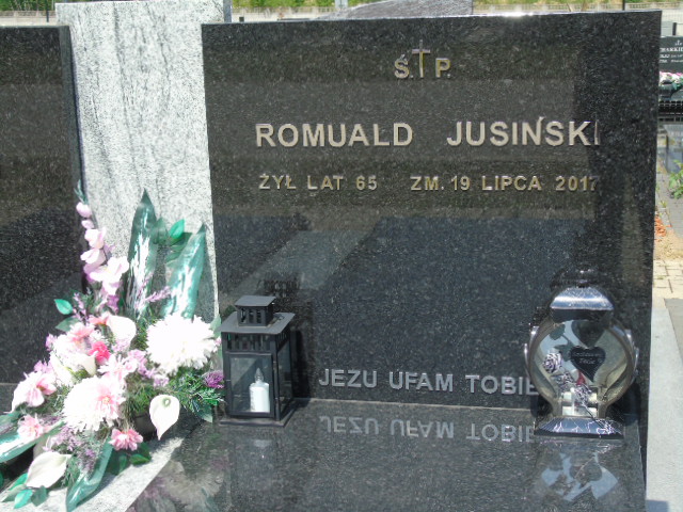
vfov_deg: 27.0
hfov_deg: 35.5
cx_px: 342
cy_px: 256
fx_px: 1065
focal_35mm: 54
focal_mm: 9.6
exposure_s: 1/320
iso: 80
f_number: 4.3
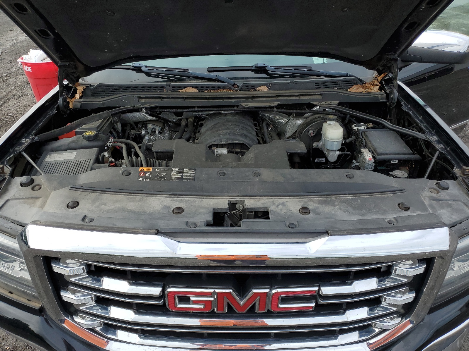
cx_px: 234
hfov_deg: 67.3
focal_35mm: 26
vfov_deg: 53.1
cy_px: 176
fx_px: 352
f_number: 1.5
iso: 50
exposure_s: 1/909
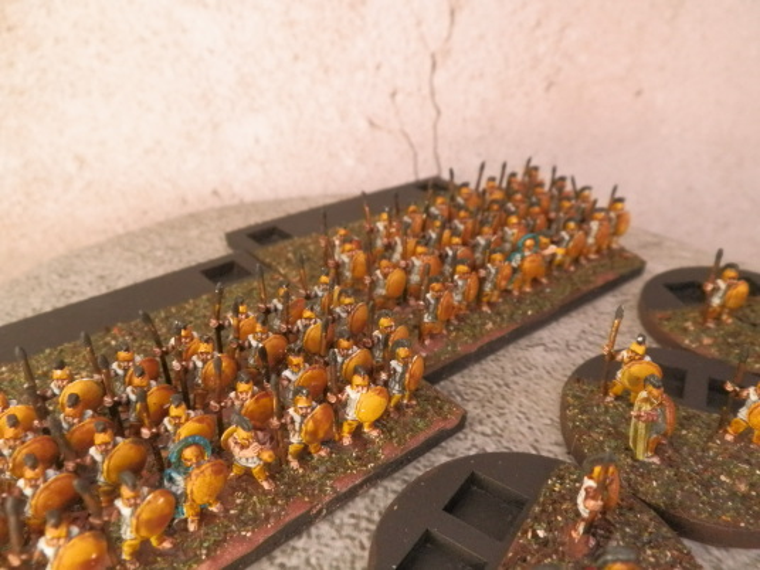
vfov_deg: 49.7
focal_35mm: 28
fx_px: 615
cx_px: 380
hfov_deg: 63.4
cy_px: 285
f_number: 3.1
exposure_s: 1/80
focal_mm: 5
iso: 400
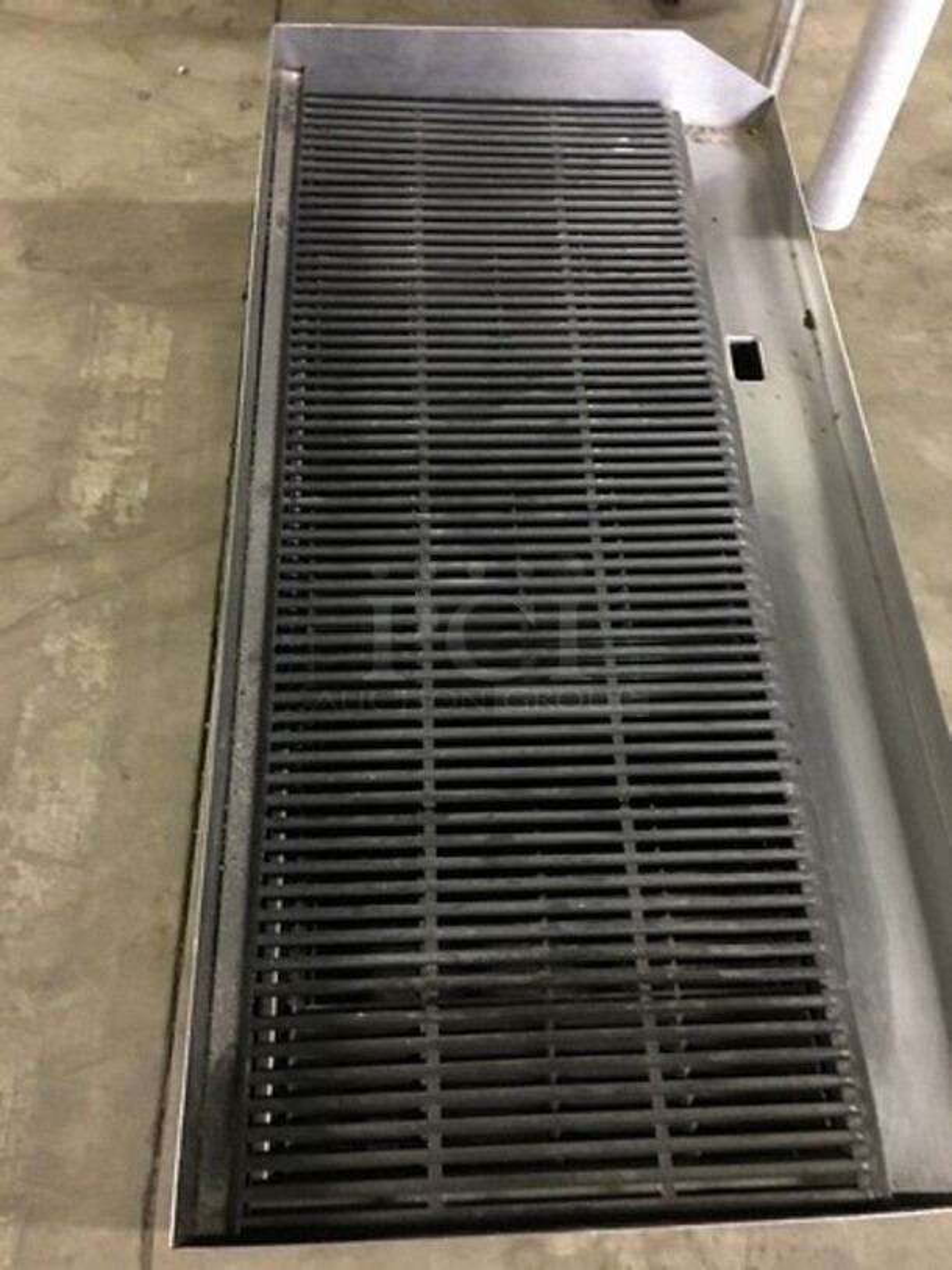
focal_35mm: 29
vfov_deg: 61.7
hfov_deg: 48.2
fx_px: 1063
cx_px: 476
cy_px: 635
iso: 250
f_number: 2.2
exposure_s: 1/4
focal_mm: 4.15
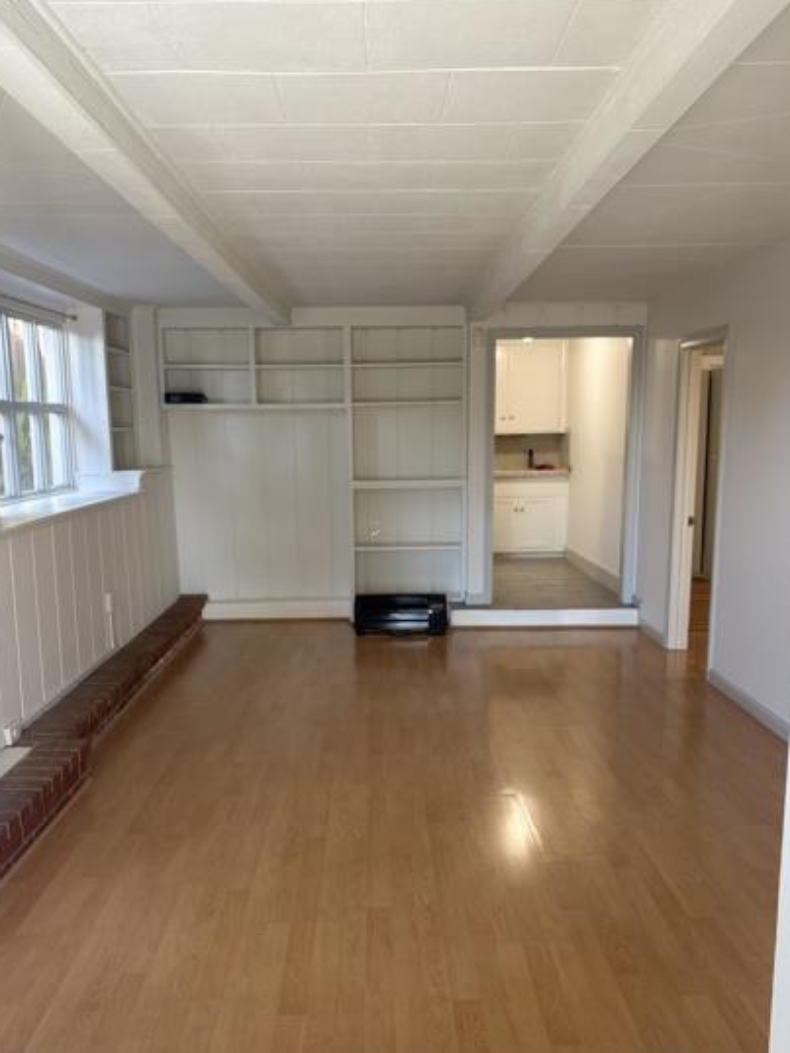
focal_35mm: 31
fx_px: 943
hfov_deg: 45.4
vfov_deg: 58.1
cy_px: 606
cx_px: 380
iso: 80
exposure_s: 1/60
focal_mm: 5.96
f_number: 1.6
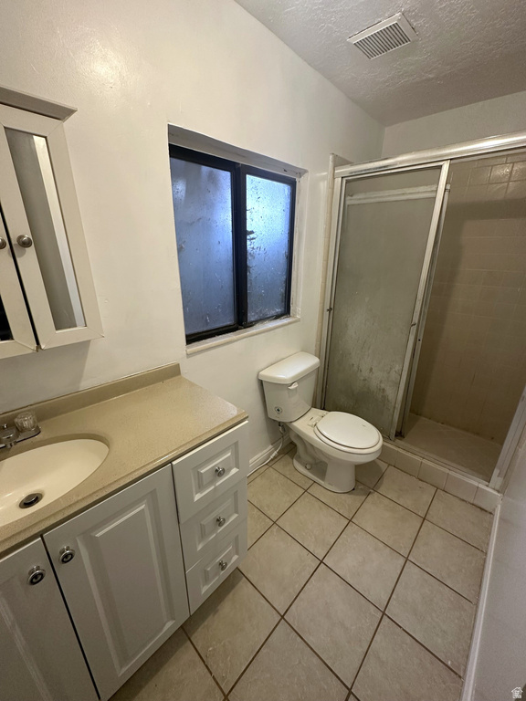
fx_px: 284
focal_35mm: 14
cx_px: 263
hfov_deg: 85.7
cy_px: 350
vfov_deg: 102.1
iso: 200
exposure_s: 1/60
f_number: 2.2
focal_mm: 2.22
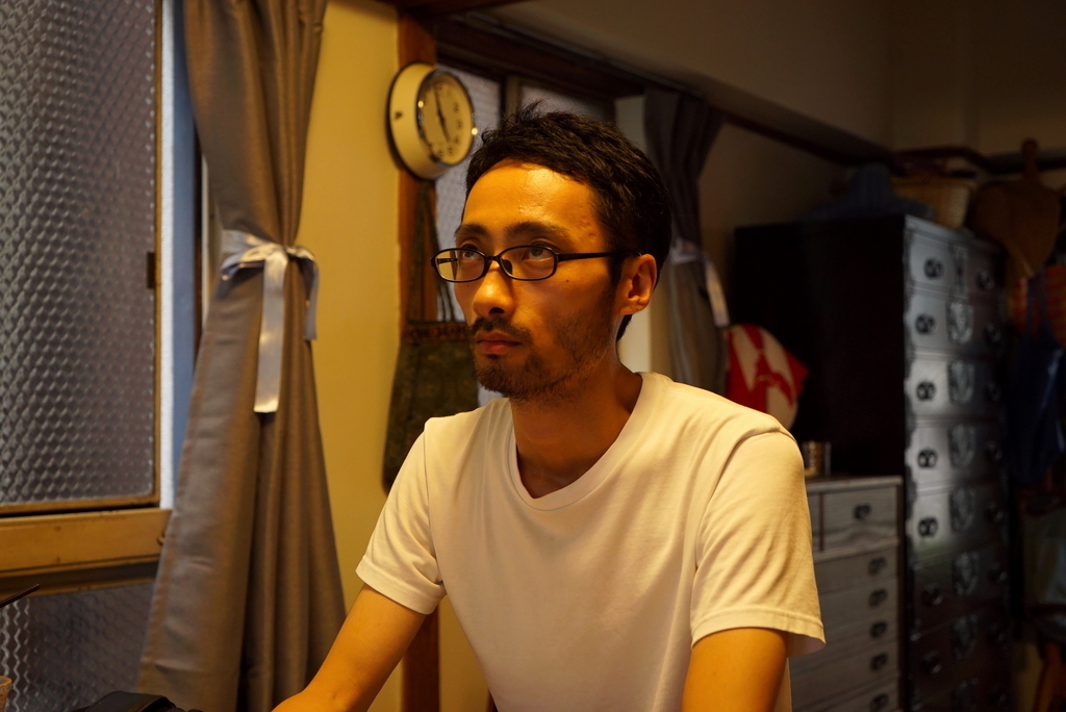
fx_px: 1392
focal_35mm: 47
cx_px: 533
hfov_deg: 41.9
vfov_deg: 28.7
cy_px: 356
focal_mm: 47
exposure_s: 1/160
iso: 1600
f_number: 4.5
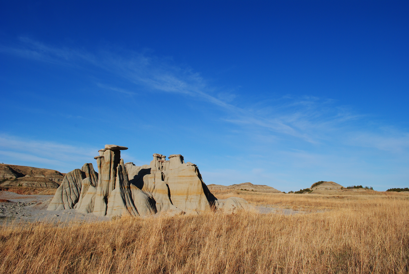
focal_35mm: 27
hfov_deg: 67.3
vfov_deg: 48.0
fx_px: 307
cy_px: 137
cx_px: 204
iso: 110
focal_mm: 18
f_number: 10
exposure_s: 1/250
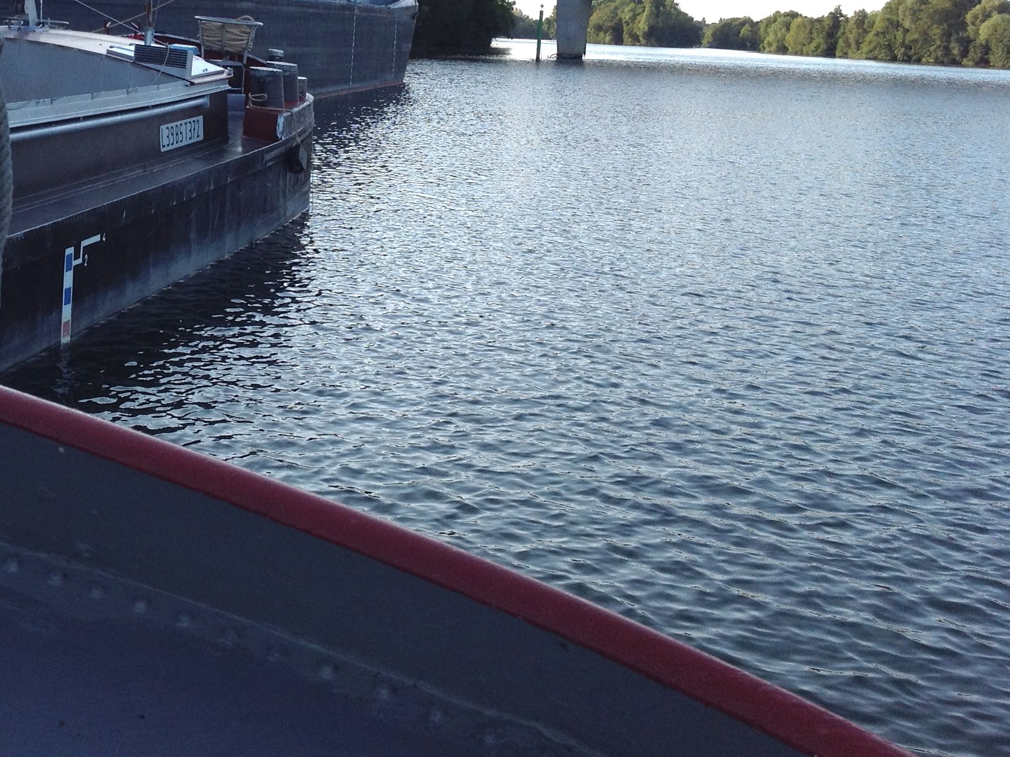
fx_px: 1605
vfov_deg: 26.2
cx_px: 236
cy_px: 196
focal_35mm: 55
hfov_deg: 34.1
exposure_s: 1/916
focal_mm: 4.28
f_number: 2.4
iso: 50
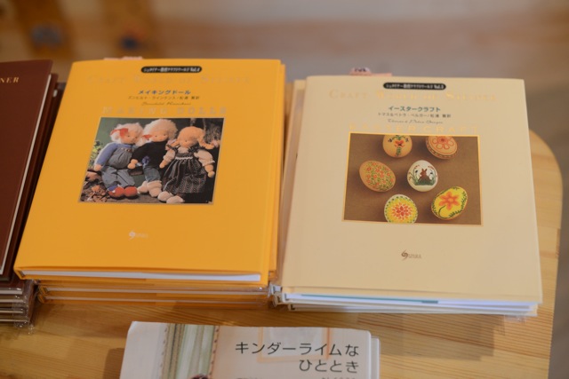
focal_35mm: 50
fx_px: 790
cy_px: 190
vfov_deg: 27.0
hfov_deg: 39.6
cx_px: 284
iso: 800
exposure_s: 1/100
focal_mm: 50
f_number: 2.5
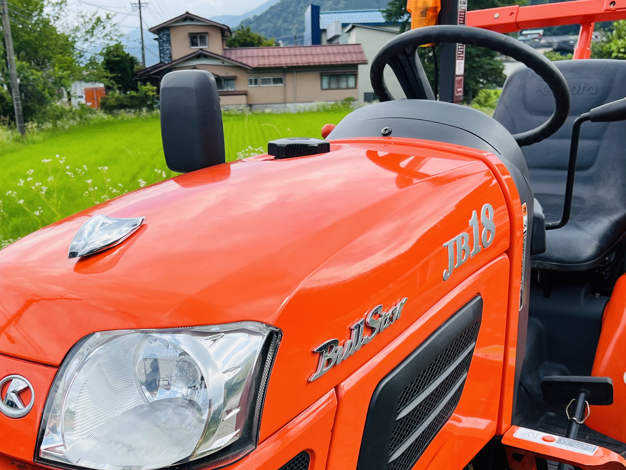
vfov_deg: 32.6
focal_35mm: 43
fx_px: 778
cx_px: 277
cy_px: 380
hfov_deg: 43.8
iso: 50
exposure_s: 1/1294
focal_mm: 5.1
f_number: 1.6
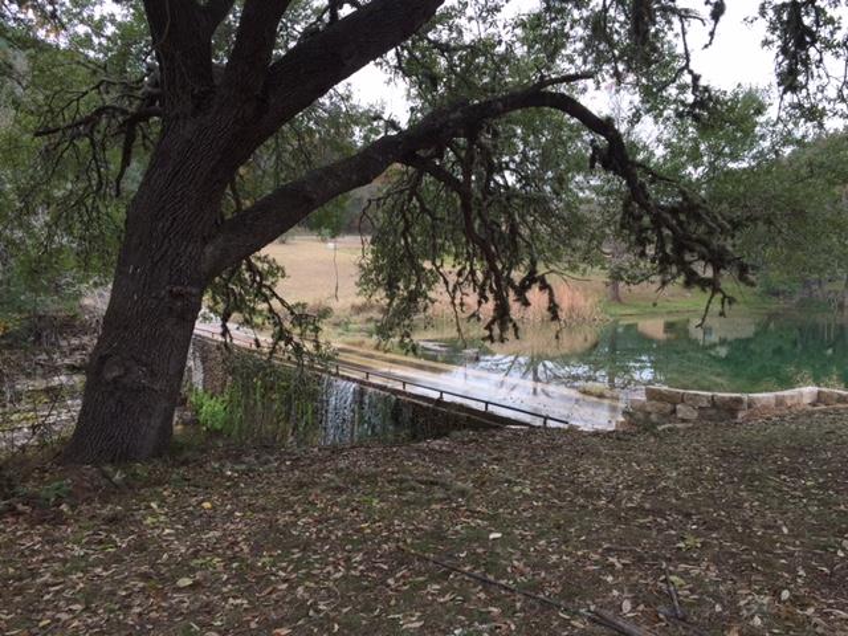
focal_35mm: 29
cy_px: 318
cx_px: 424
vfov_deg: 48.2
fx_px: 710
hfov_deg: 61.7
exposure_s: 1/332
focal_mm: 4.15
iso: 32
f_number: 2.2
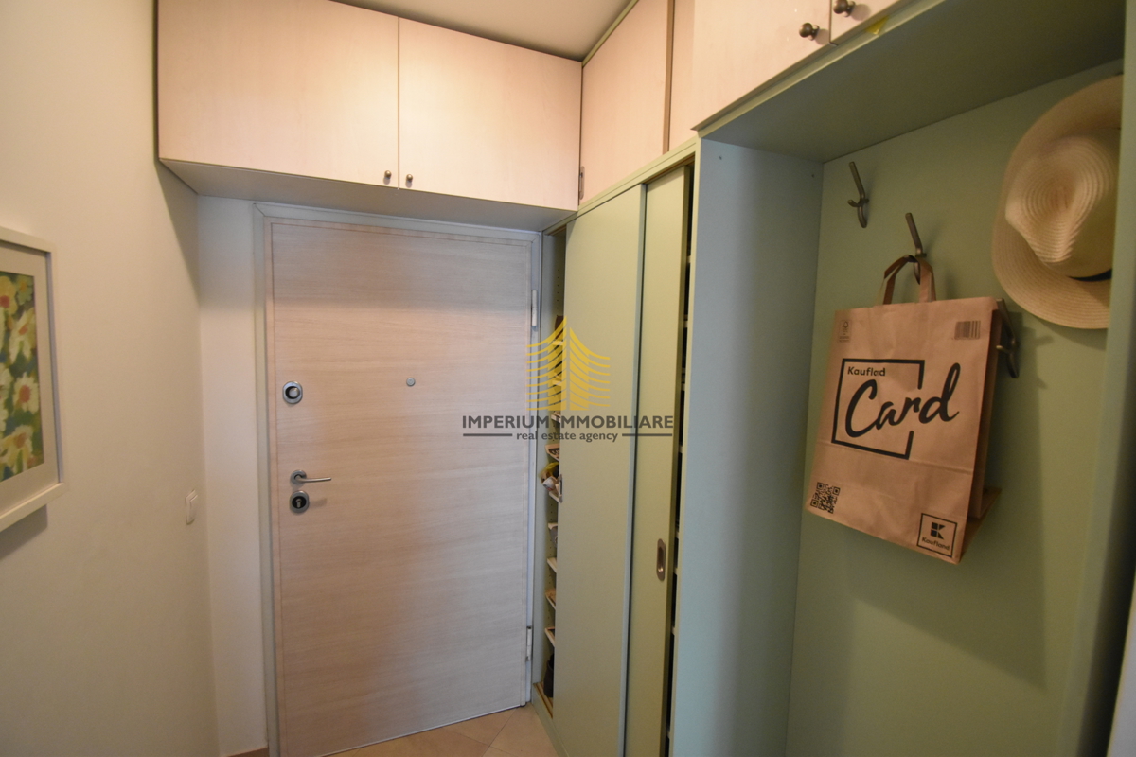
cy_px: 378
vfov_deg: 77.3
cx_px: 568
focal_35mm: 15
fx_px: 473
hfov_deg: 100.4
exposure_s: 1/30
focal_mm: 10
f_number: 4.5
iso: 2500
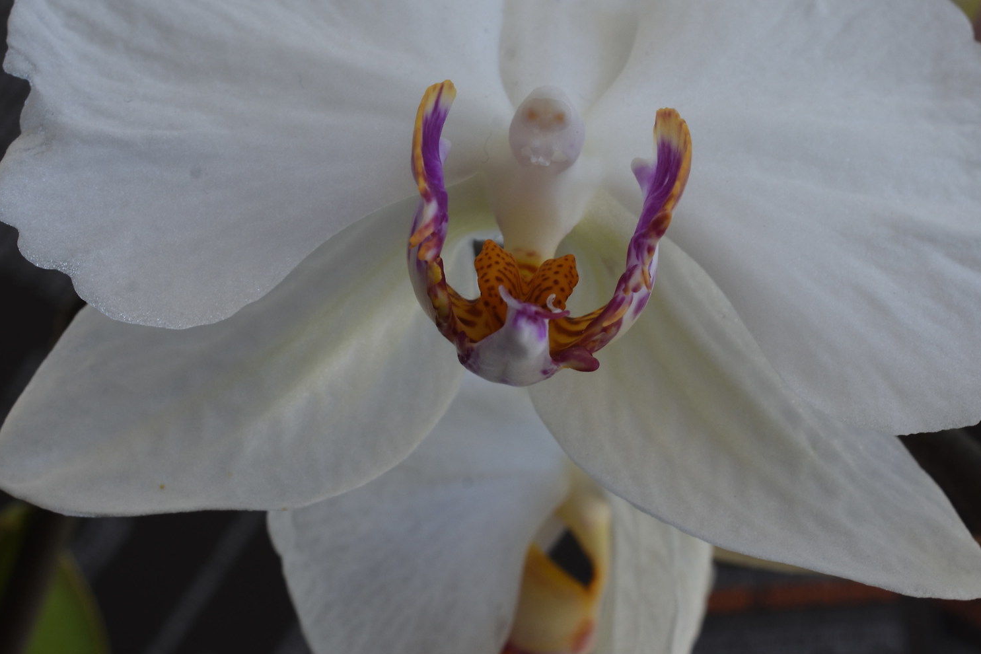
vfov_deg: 14.1
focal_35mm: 97
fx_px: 2643
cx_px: 567
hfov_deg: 21.0
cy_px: 317
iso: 100
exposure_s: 1/10
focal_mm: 40
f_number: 14
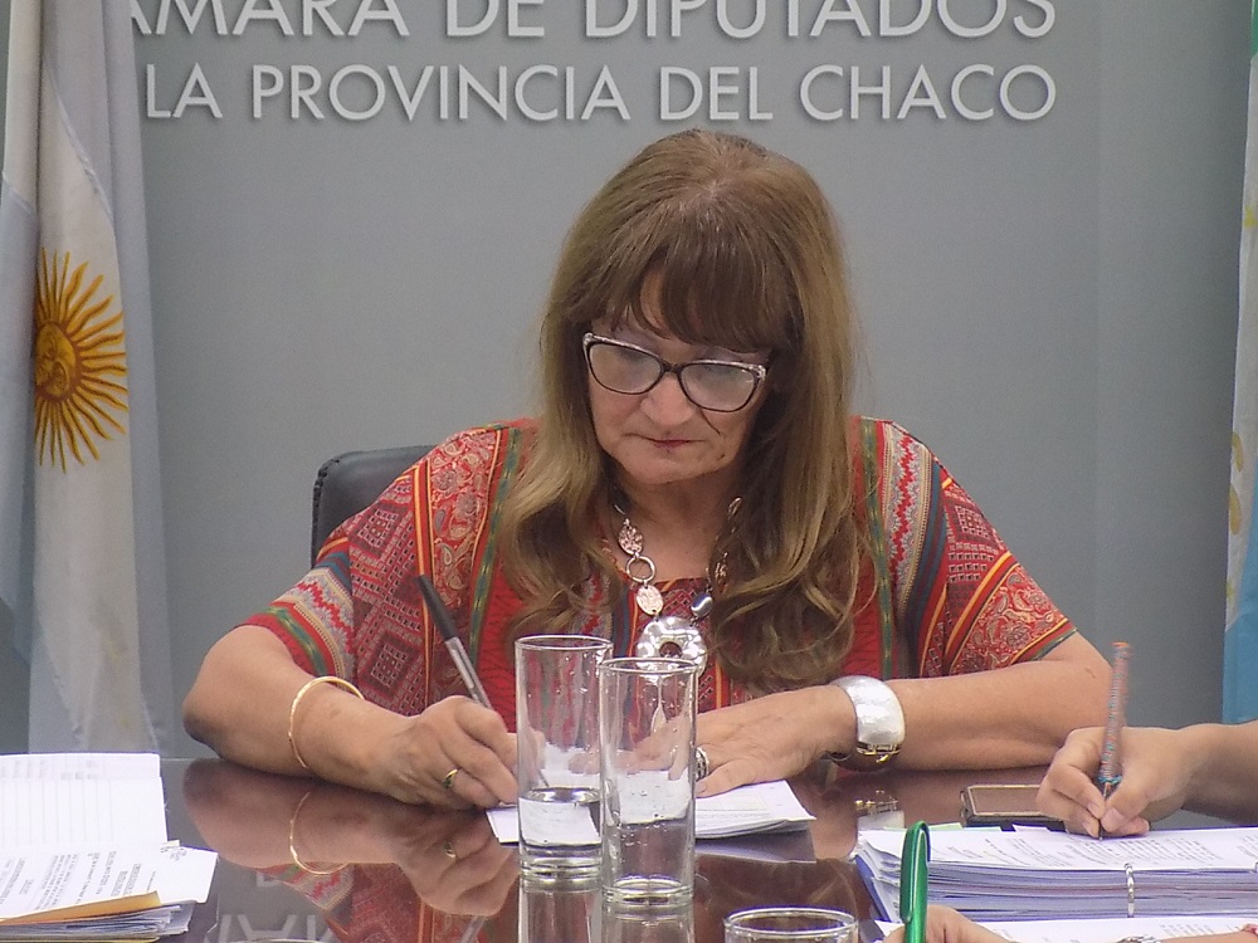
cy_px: 472
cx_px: 629
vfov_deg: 9.6
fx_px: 5597
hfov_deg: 12.8
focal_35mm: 154
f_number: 5.2
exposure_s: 1/13
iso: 400
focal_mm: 27.3
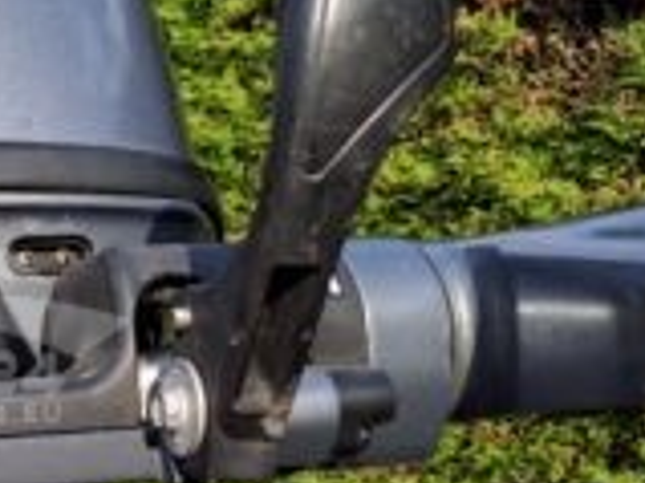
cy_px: 337
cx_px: -65
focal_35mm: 63
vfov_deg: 23.1
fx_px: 1173
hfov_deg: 28.0
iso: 32
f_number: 1.8
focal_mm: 4.65
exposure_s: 1/570
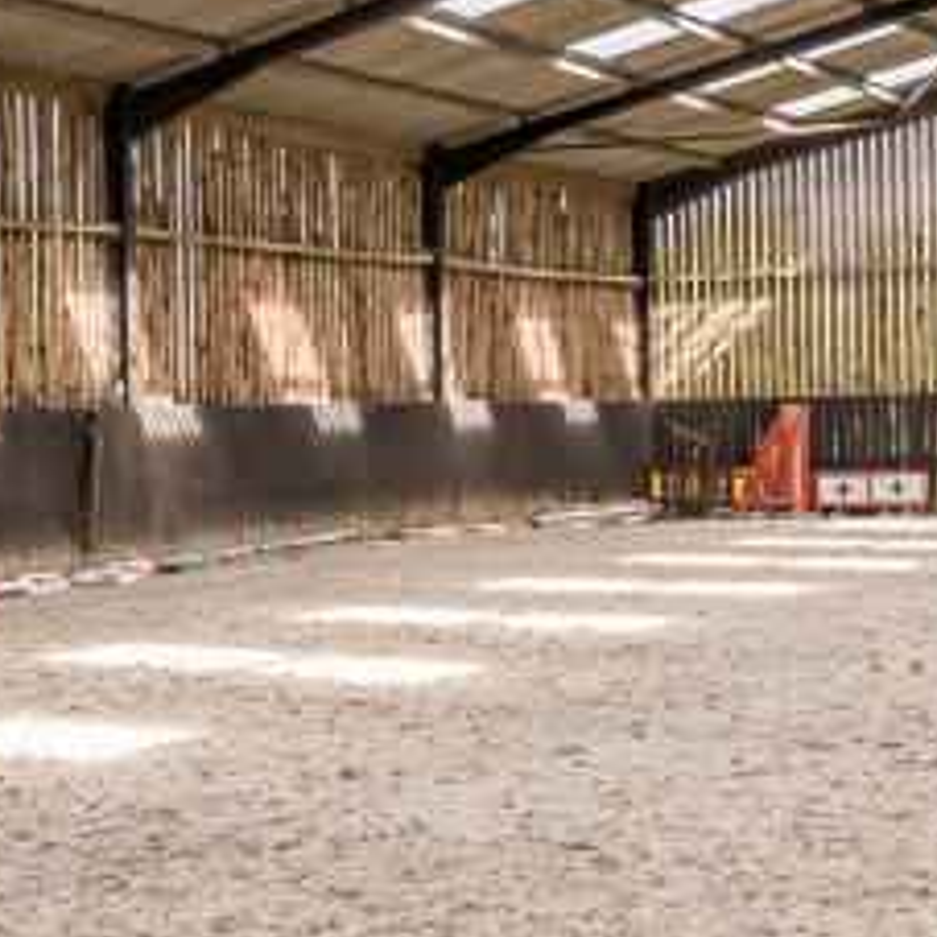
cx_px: 334
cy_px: 402
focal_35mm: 69
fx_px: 2113
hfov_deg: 24.9
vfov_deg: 25.0
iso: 400
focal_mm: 12
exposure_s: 1/80
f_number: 8
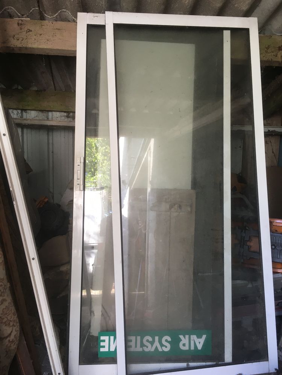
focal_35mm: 29
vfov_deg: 61.7
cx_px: 141
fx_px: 315
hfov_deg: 48.2
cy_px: 188
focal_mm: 4.15
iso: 40
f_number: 2.2
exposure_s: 1/33
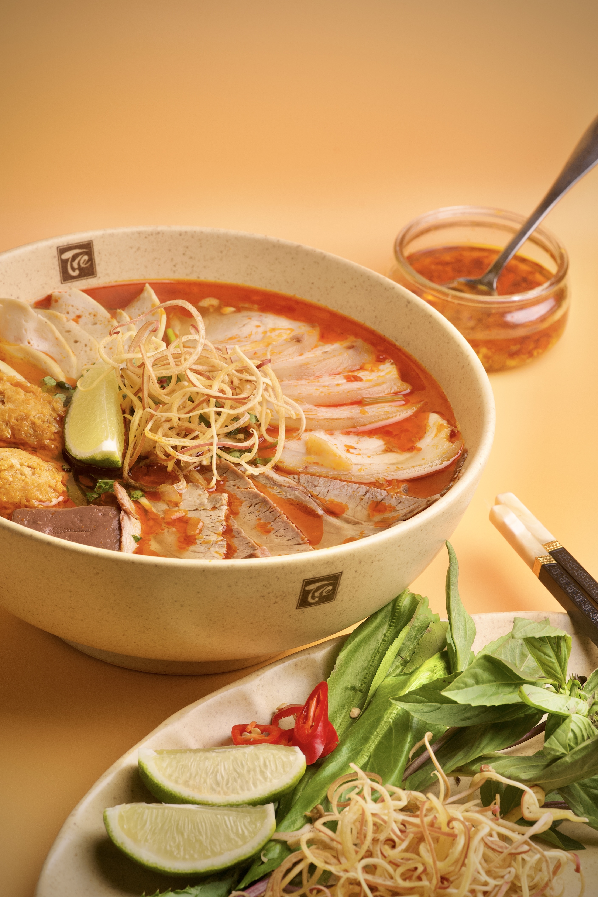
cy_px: 448
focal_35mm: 105
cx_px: 299
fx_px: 2616
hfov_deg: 13.0
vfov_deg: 19.5
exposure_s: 1/20
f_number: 13
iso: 400
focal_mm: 105
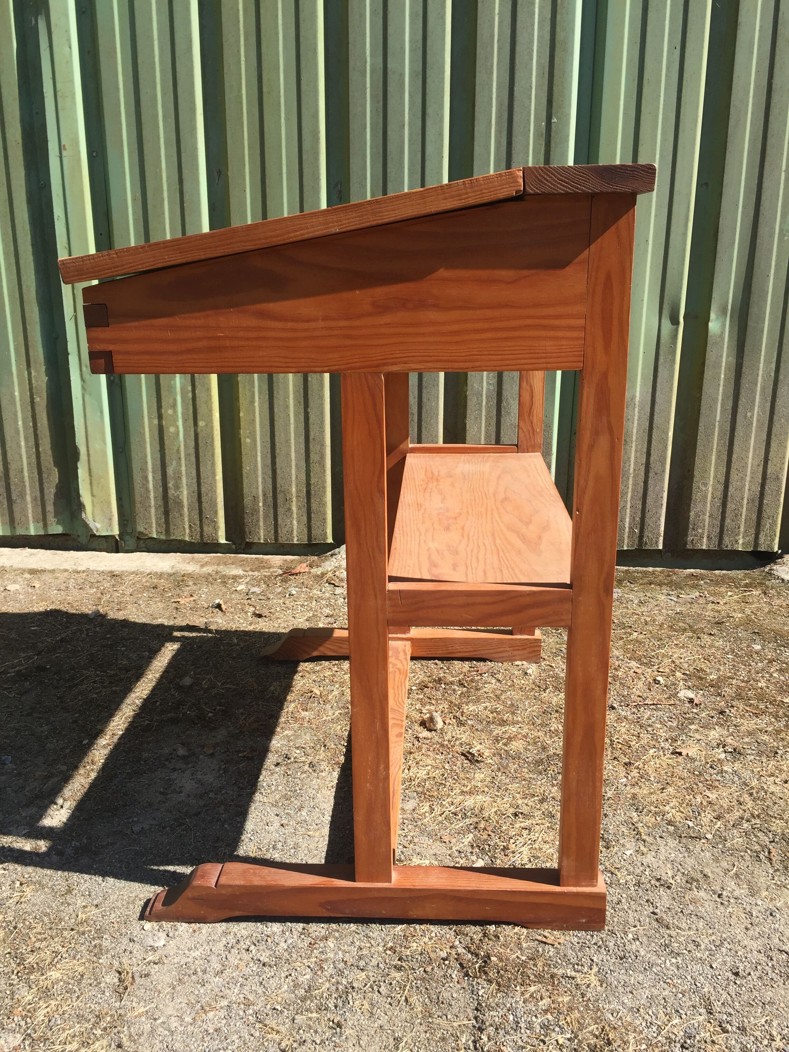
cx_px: 394
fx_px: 881
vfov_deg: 61.7
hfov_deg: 48.2
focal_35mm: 29
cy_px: 526
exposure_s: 1/989
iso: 32
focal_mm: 4.15
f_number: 2.2
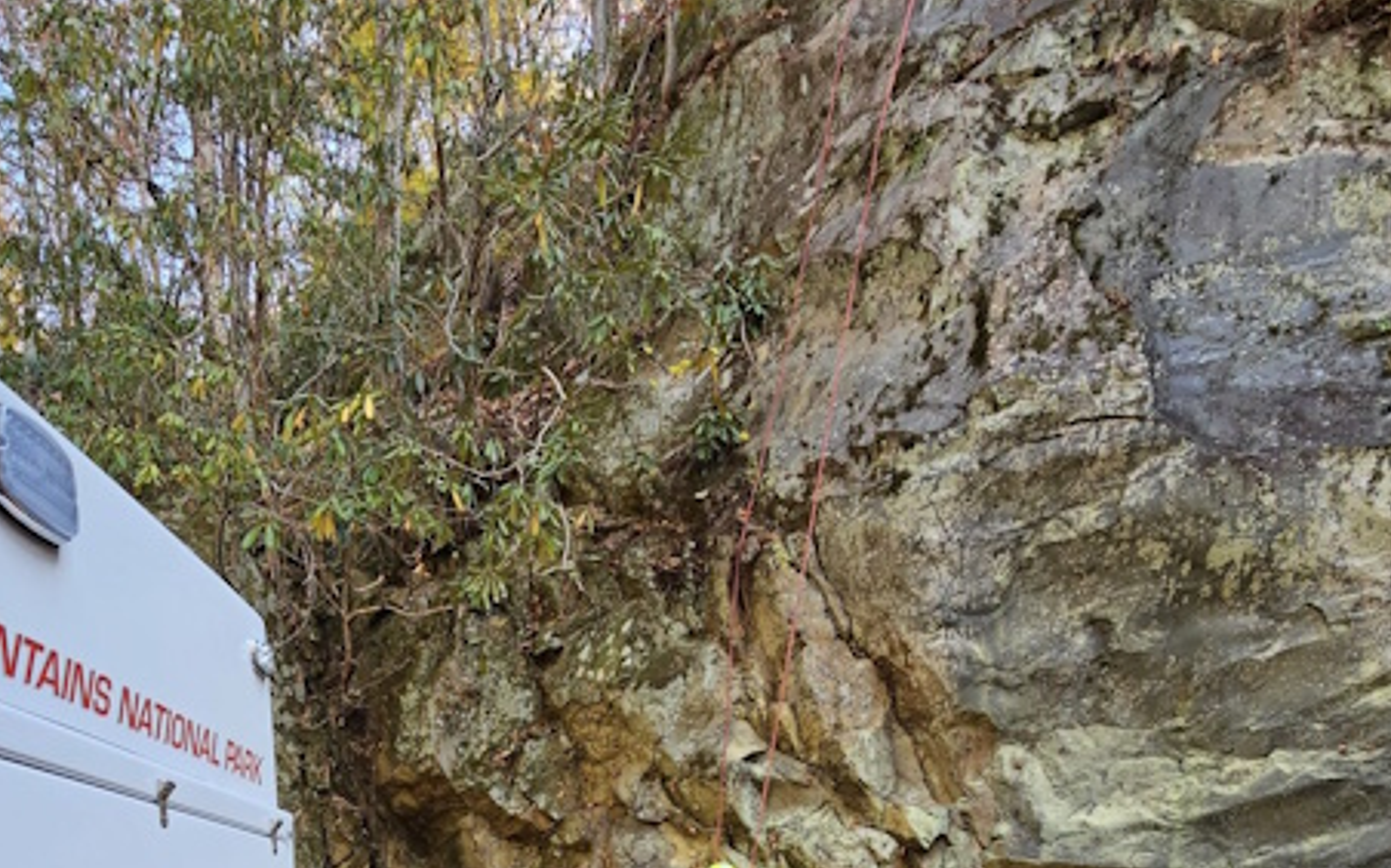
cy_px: 1033
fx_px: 1099
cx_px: 425
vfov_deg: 34.7
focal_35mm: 29
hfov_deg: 62.5
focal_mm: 2.2
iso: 64
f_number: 2.2
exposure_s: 1/120
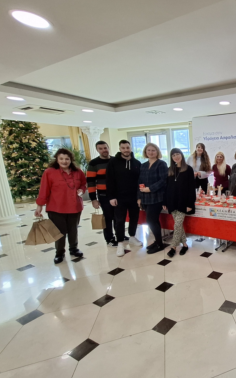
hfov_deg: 48.8
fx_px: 196
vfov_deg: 88.0
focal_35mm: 19
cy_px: 190
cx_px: 245
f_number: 2.2
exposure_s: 1/50
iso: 200
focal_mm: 1.74
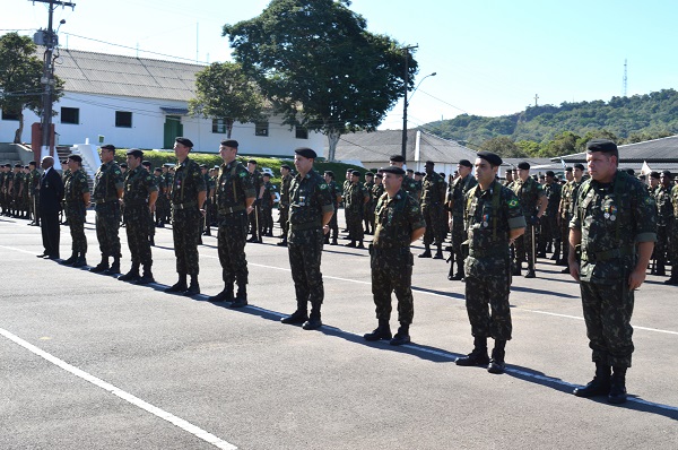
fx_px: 846
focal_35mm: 45
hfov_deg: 43.7
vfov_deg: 29.8
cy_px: 225
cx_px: 339
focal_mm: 30
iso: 100
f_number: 13
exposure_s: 1/60
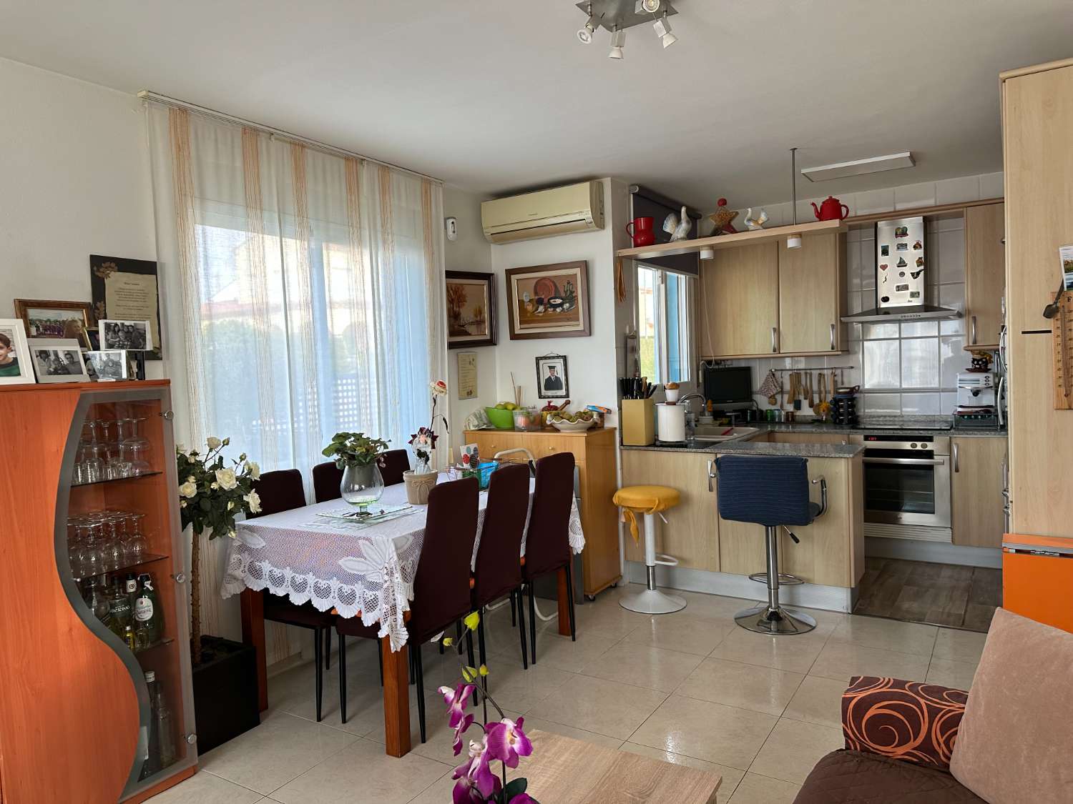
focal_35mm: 24
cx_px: 536
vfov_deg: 56.8
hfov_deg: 71.6
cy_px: 402
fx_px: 744
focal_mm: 6.86
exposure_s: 1/121
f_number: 1.78
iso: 125
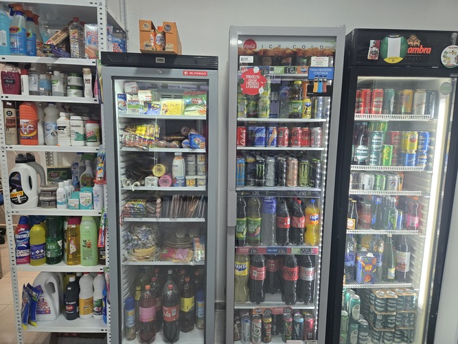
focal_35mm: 23
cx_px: 229
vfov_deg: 58.9
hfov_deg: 73.9
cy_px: 172
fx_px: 304
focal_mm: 5.4
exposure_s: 1/100
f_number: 1.8
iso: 100
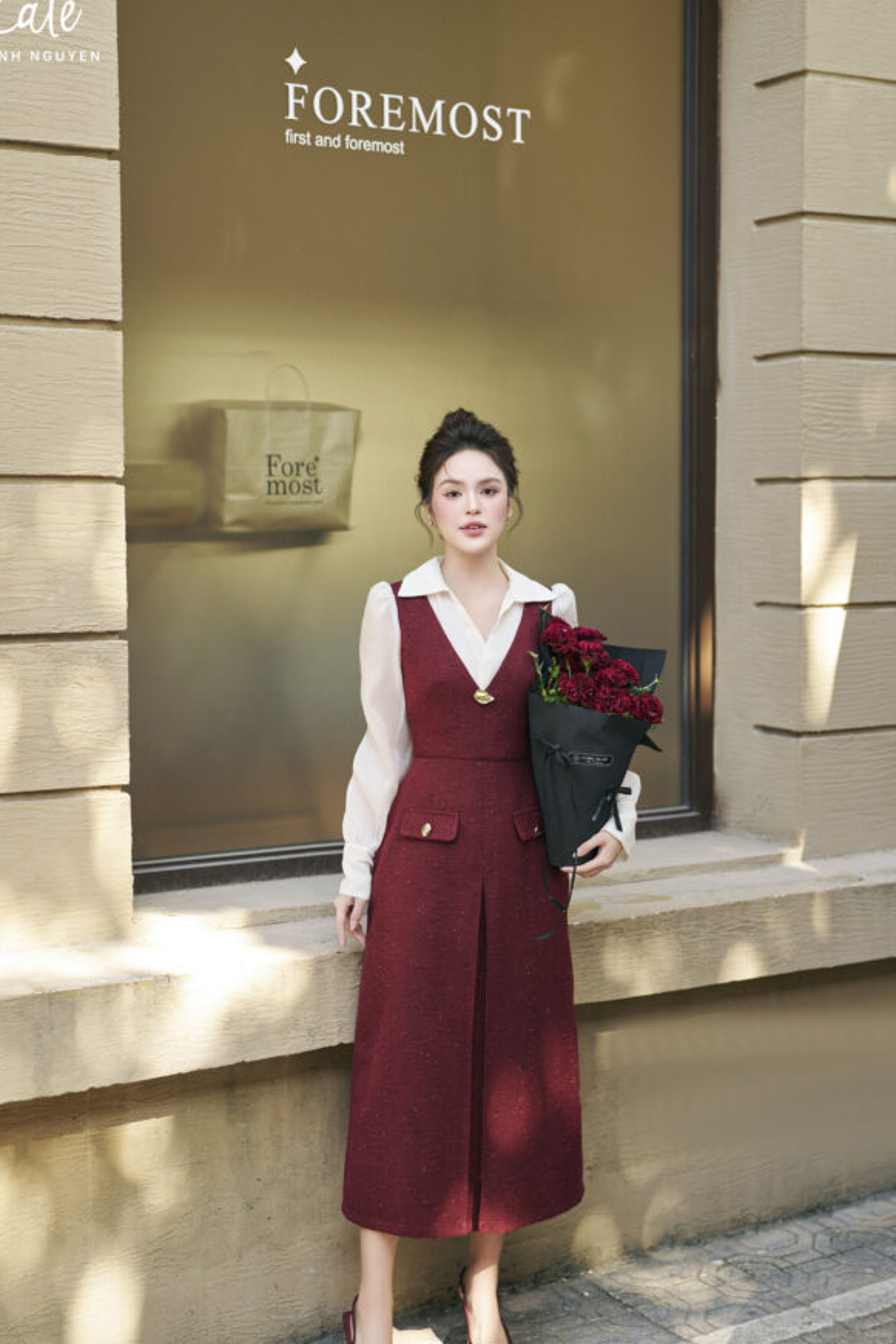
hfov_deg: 23.8
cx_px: 444
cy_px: 720
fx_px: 2127
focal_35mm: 57
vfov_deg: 35.0
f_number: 2
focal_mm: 50
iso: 400
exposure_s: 1/1250
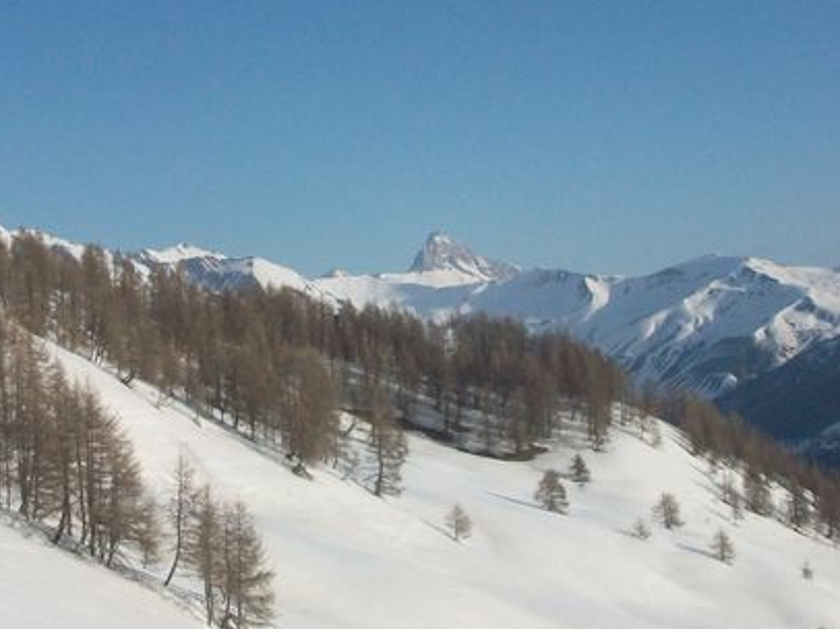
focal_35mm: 67
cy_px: 248
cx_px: 455
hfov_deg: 29.0
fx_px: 1625
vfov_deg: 21.9
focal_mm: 5.7
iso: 80
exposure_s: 1/800
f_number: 5.5
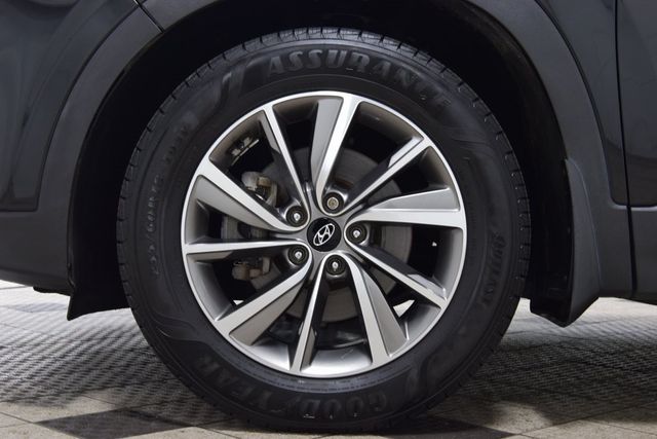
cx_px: 328
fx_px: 1095
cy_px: 220
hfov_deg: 33.4
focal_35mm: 60
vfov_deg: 22.6
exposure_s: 1/15
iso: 800
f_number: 6.3
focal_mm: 40
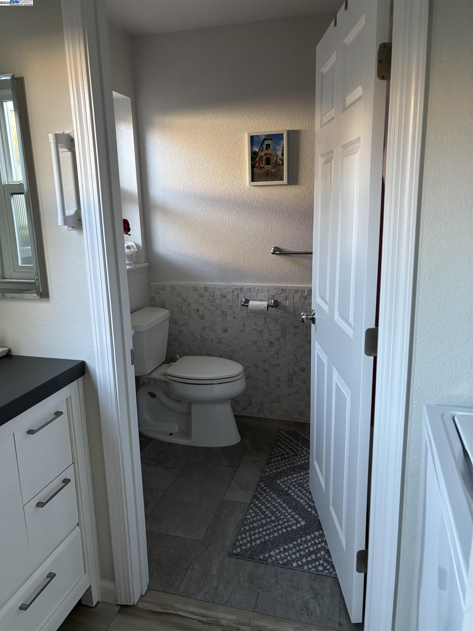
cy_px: 316
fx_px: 474
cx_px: 236
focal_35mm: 26
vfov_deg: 67.3
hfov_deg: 53.1
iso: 250
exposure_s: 1/60
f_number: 1.6
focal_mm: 5.96
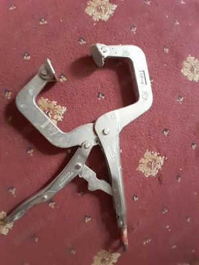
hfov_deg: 74.7
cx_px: 100
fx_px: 130
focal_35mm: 17
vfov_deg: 91.0
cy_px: 132
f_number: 2.2
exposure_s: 1/20
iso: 800
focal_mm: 1.46
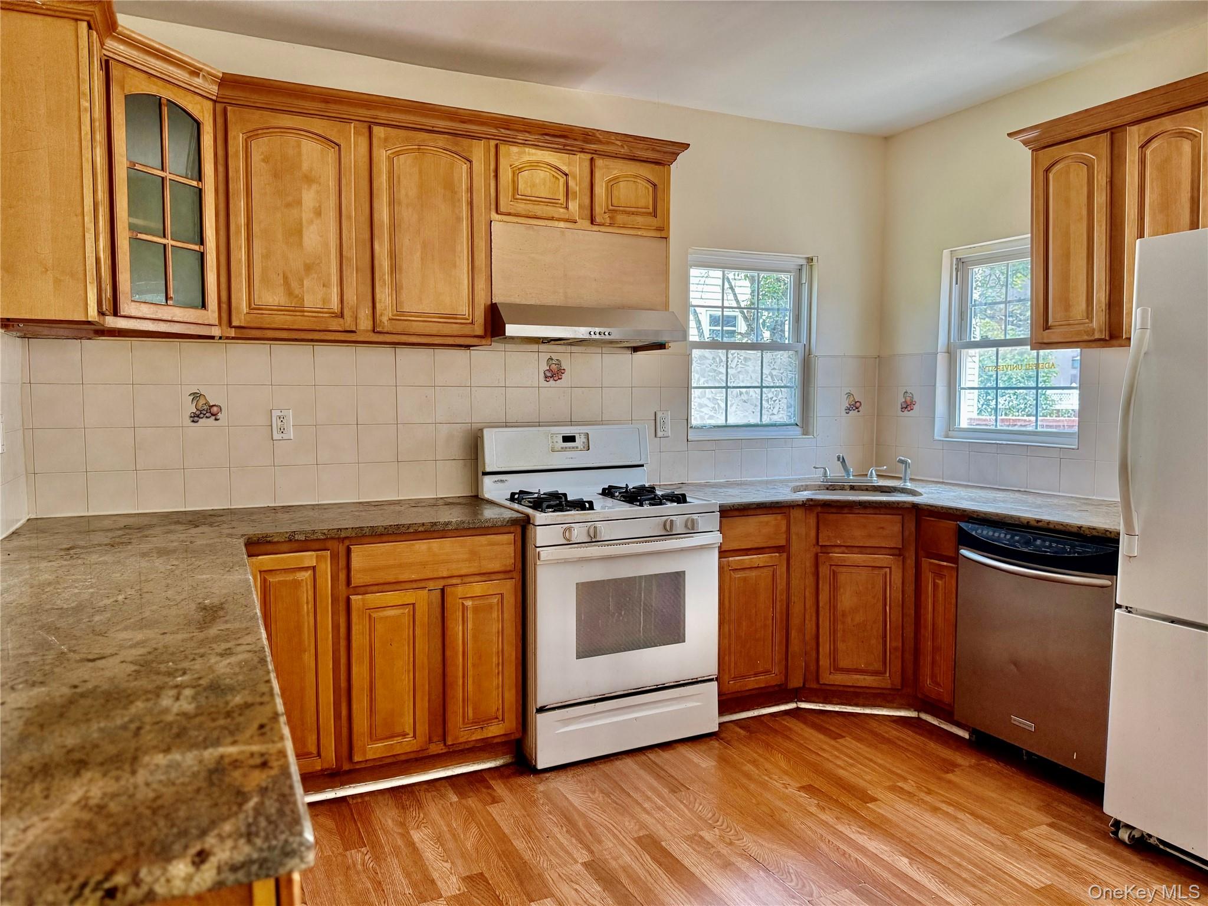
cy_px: 453
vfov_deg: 56.8
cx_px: 604
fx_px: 838
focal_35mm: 24
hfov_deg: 71.6
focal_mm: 6.76
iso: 200
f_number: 1.78
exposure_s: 1/208
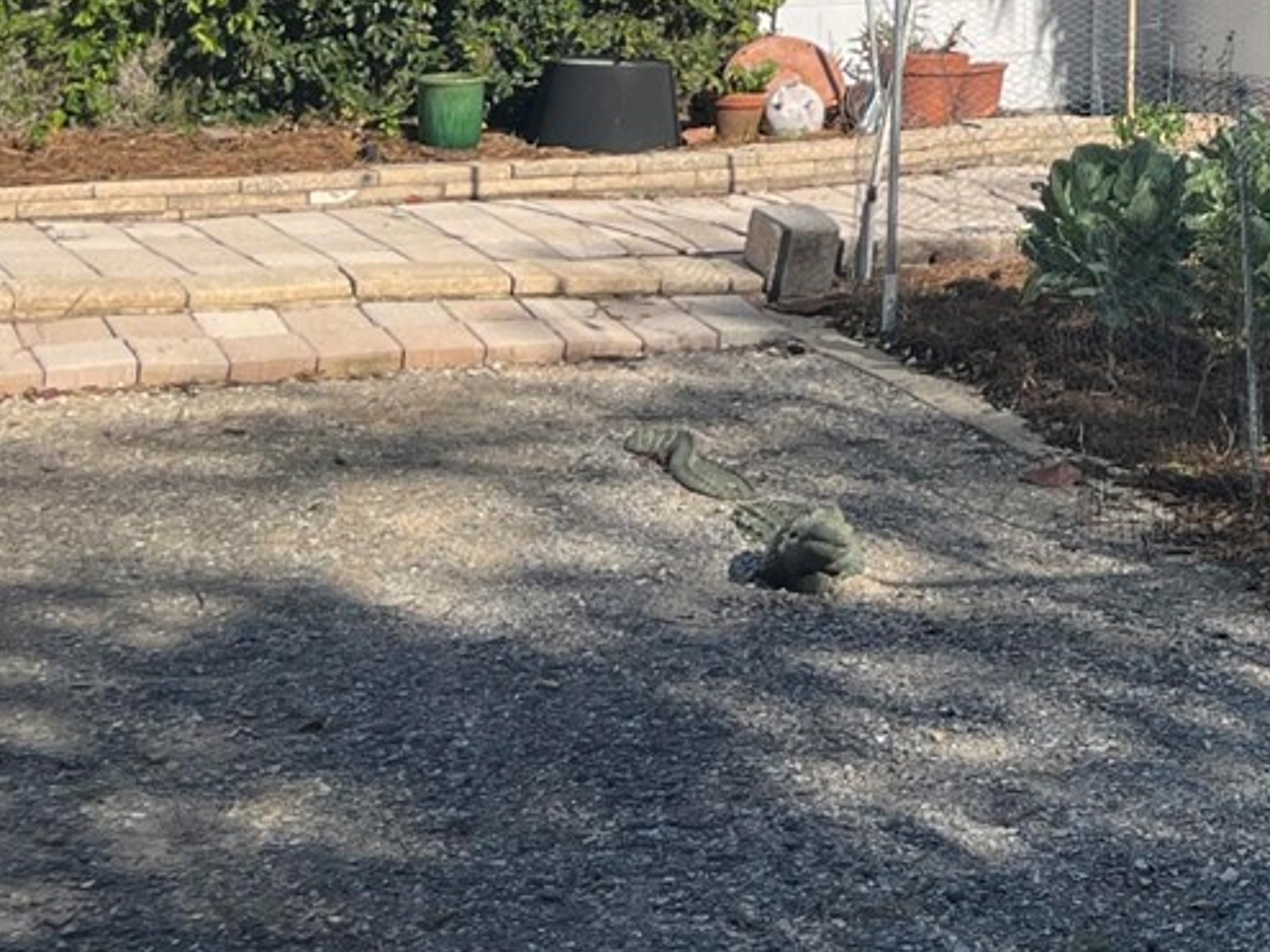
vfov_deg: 15.9
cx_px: 1414
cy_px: -523
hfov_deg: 22.0
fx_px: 3081
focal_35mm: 84
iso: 50
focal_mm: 5.1
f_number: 1.6
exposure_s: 1/4016
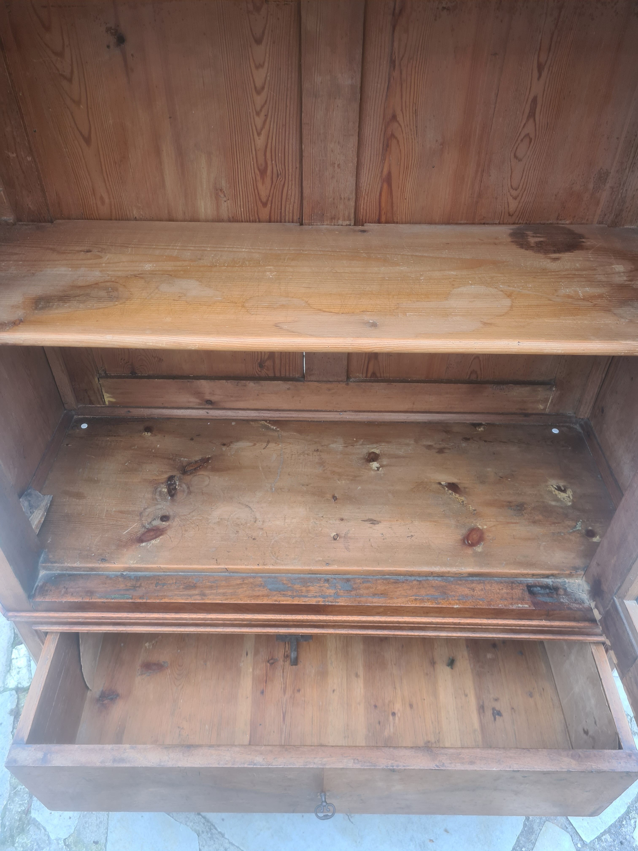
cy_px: 426
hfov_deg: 53.1
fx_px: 639
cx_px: 319
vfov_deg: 67.3
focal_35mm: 26
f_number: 1.8
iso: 64
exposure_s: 1/50
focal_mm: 5.4
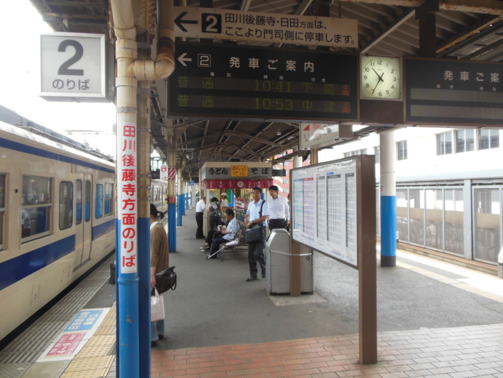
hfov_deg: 69.4
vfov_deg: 54.9
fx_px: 363
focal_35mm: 25
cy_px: 189
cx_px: 252
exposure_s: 1/250
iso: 200
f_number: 3.2
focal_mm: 4.5
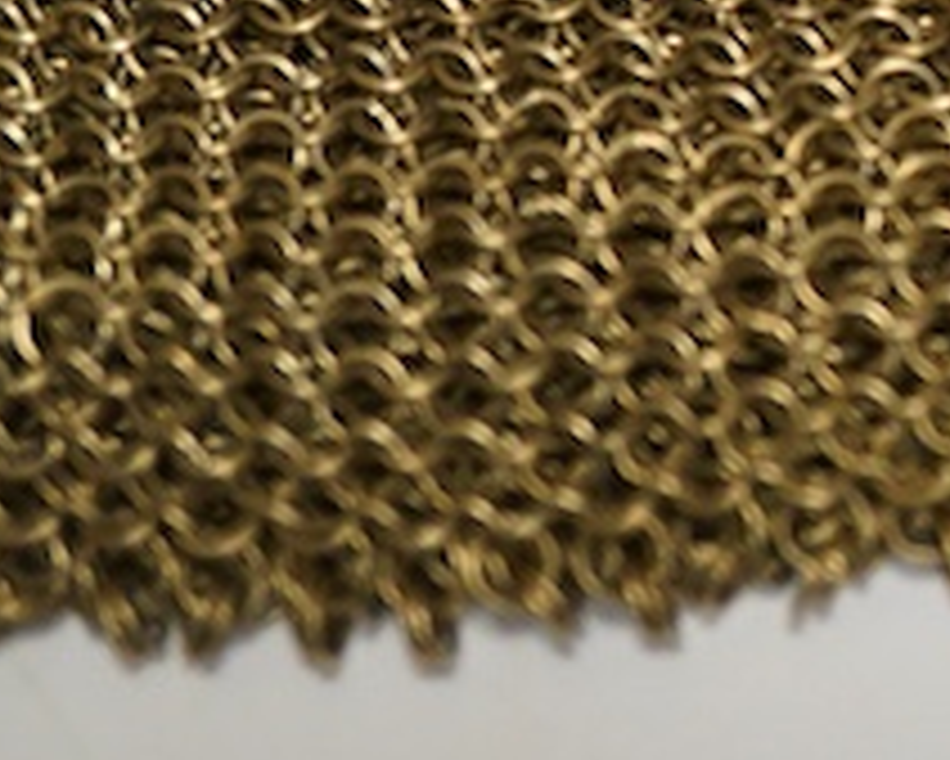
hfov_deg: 10.0
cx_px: 1792
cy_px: -508
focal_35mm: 180
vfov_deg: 8.3
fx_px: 5063
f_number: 3.5
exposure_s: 1/125
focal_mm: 30
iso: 1250
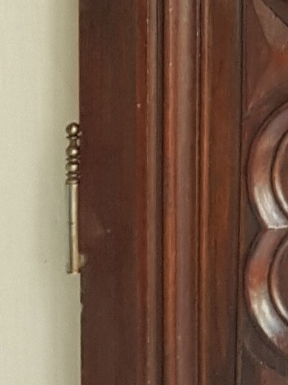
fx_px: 1888
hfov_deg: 7.5
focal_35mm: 170
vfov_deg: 11.3
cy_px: -117
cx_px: 913
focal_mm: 4.2
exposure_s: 1/50
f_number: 1.7
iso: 50
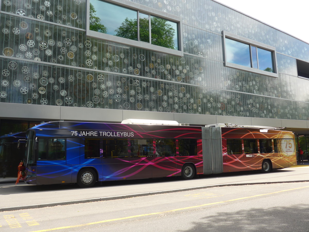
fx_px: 277
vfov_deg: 45.4
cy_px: 116
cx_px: 154
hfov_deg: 58.4
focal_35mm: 31
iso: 80
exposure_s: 1/400
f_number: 2.8
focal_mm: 6.5
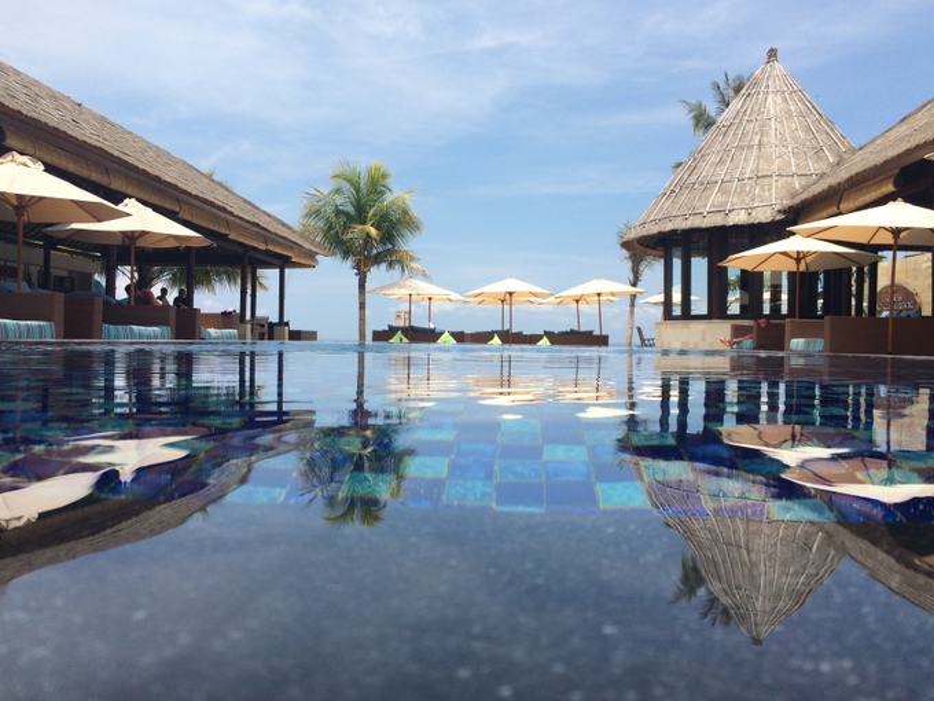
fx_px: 782
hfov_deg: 61.7
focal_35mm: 29
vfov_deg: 48.2
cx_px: 467
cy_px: 350
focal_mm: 4.15
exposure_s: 1/2740
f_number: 2.2
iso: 32
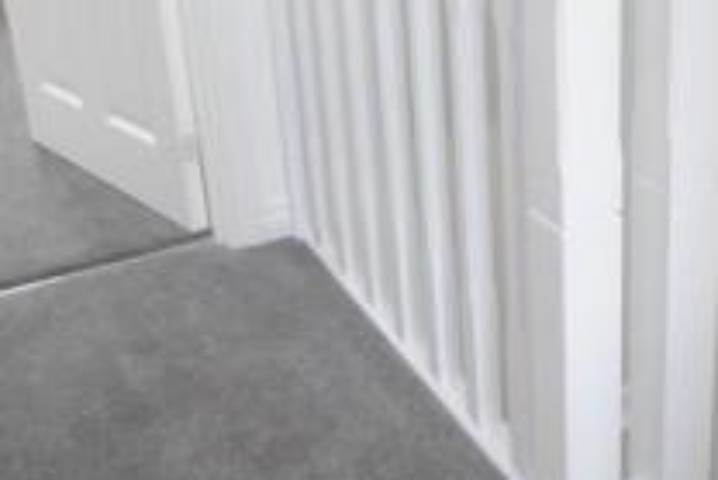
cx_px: 654
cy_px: 119
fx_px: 938
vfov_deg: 28.3
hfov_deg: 38.8
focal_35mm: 47
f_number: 4
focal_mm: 10
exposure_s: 1/25
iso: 400
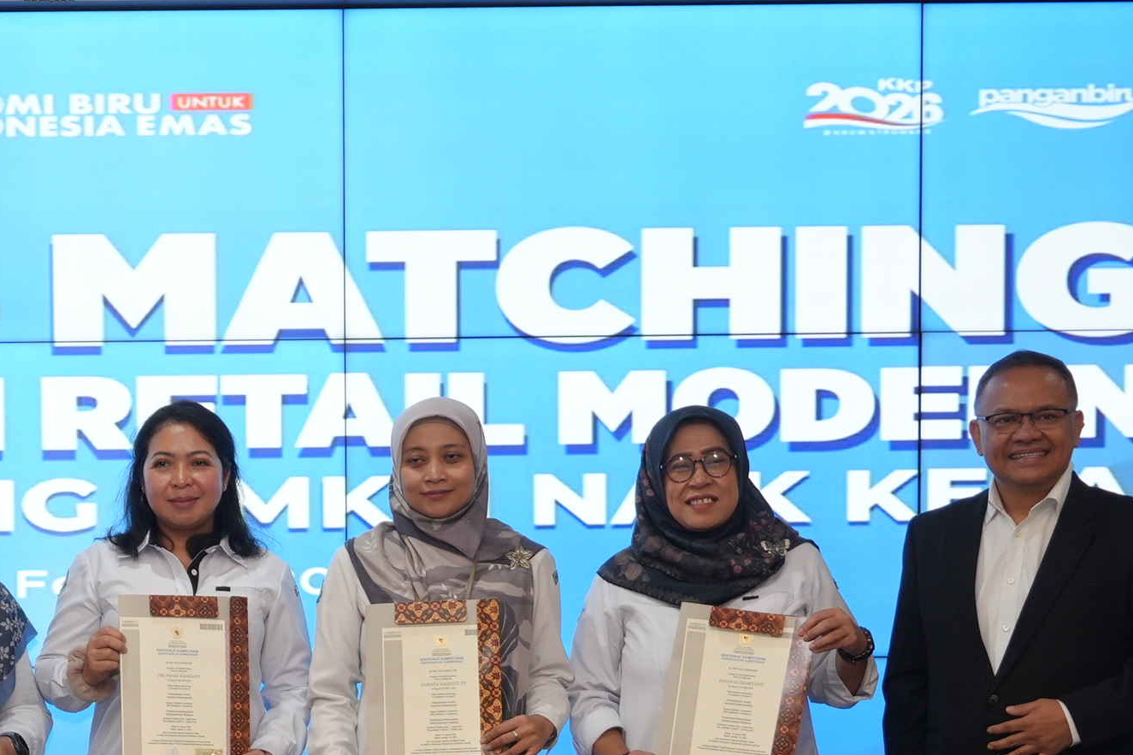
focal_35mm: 82
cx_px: 118
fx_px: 2580
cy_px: 805
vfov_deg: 16.2
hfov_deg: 24.1
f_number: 4
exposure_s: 1/100
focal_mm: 31
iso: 800
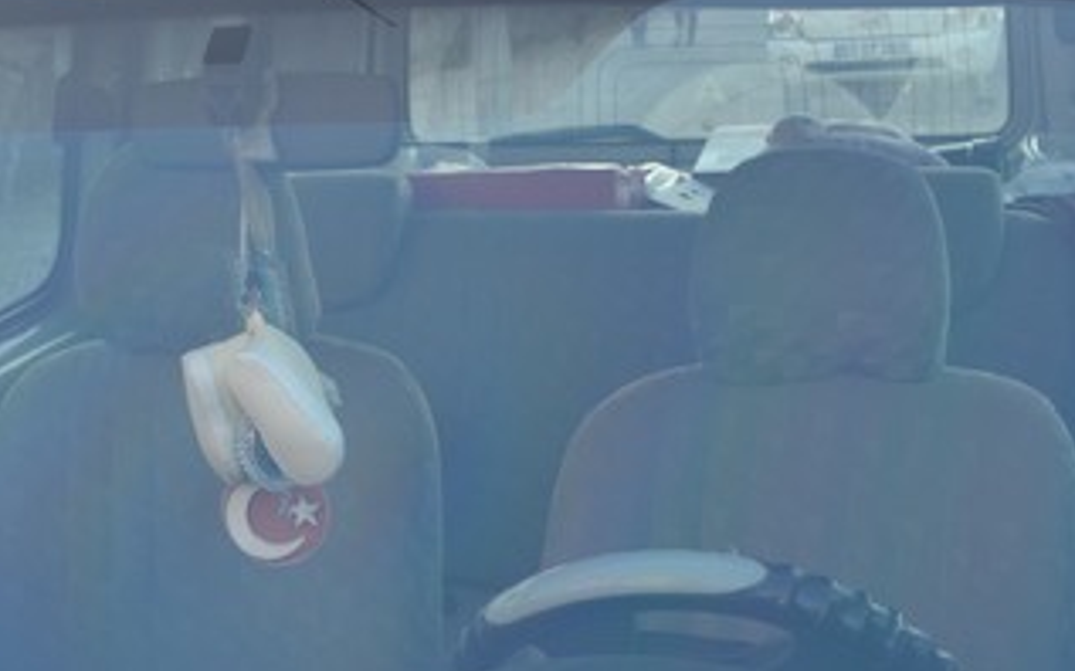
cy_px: 602
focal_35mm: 71
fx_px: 2080
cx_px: 373
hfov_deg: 28.8
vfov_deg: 18.1
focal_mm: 22
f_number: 5.6
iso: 320
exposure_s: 1/125
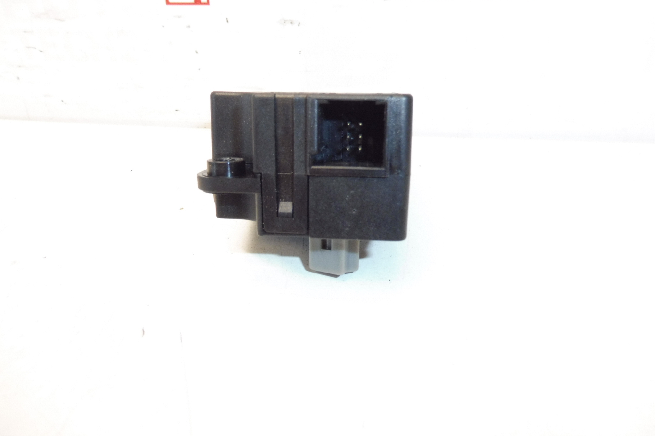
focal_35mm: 25
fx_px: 455
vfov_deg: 51.2
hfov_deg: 71.5
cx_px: 327
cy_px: 196
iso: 200
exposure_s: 1/60
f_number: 3.5
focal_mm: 4.3
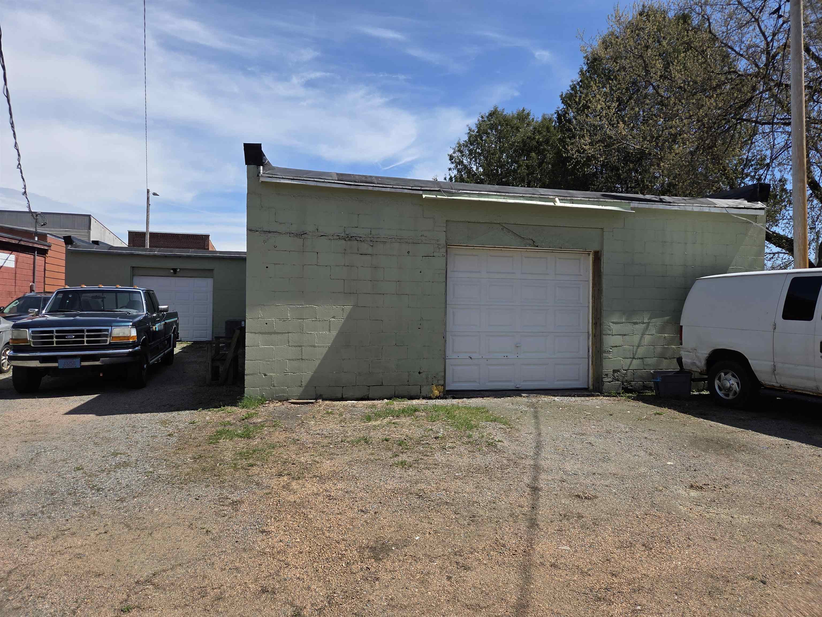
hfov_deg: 73.9
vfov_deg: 58.9
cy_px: 308
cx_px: 411
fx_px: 546
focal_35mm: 23
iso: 80
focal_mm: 5.4
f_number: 1.8
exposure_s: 1/5399
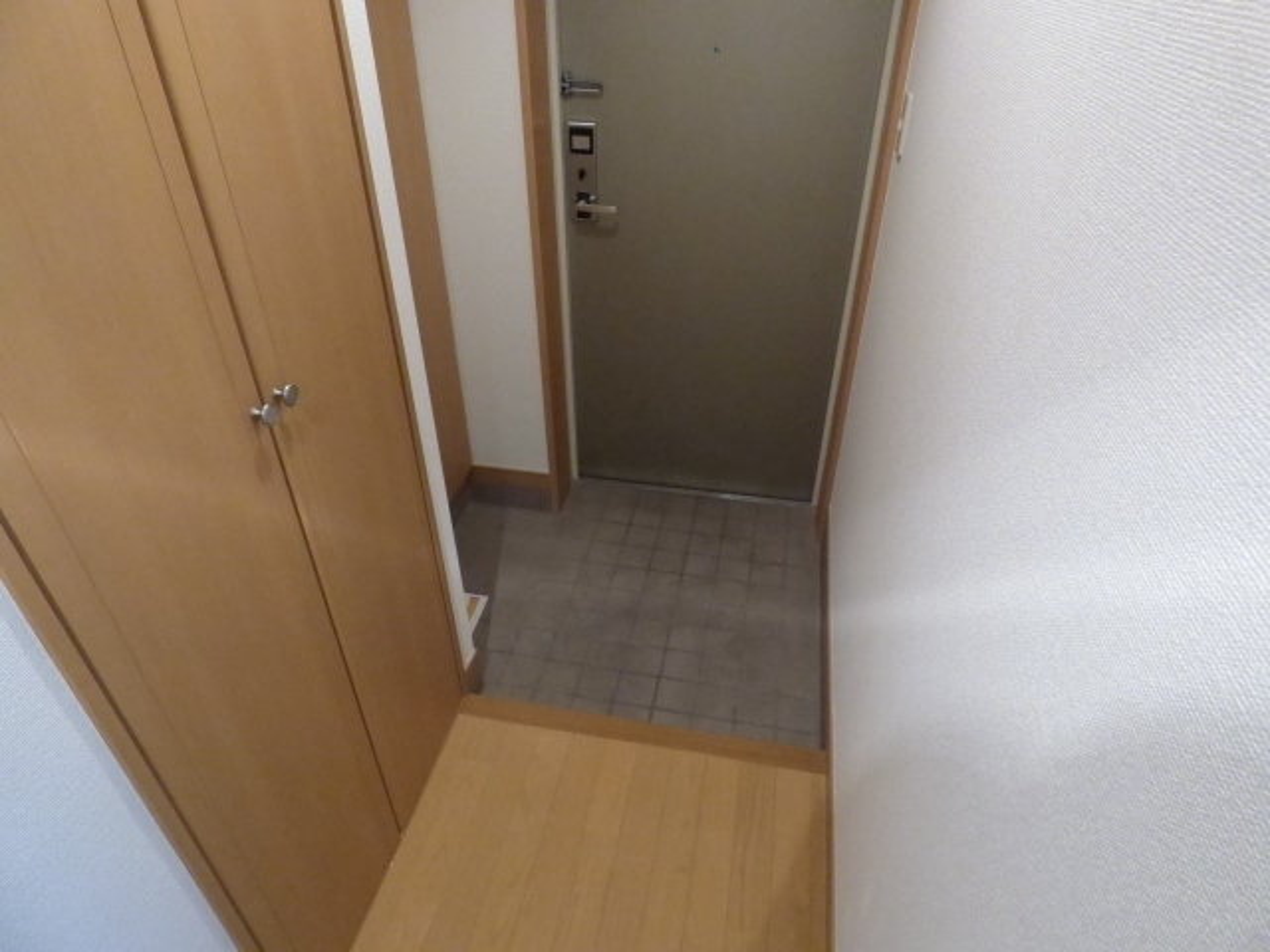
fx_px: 734
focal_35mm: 20
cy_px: 476
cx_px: 635
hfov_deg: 81.7
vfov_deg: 66.0
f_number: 2.8
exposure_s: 1/40
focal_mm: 3.58
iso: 800
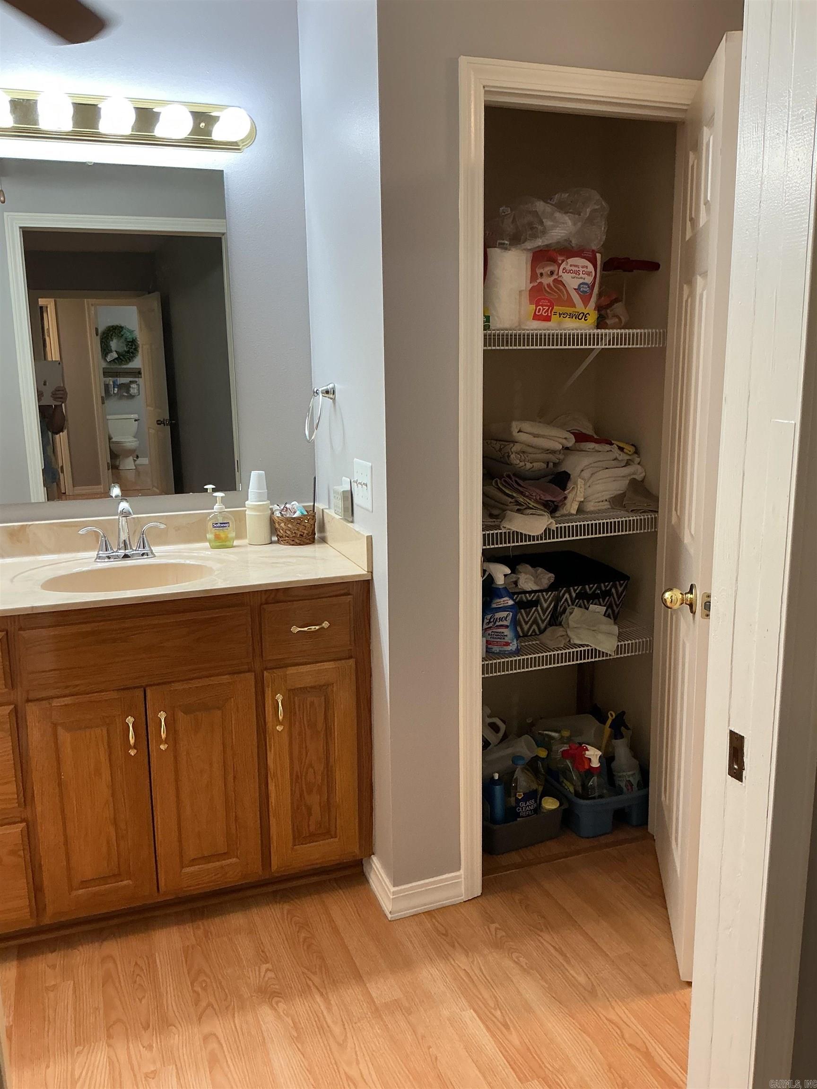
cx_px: 408
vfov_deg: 61.7
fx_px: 913
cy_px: 544
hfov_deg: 48.2
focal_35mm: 29
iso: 100
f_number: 1.8
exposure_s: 1/60
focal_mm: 3
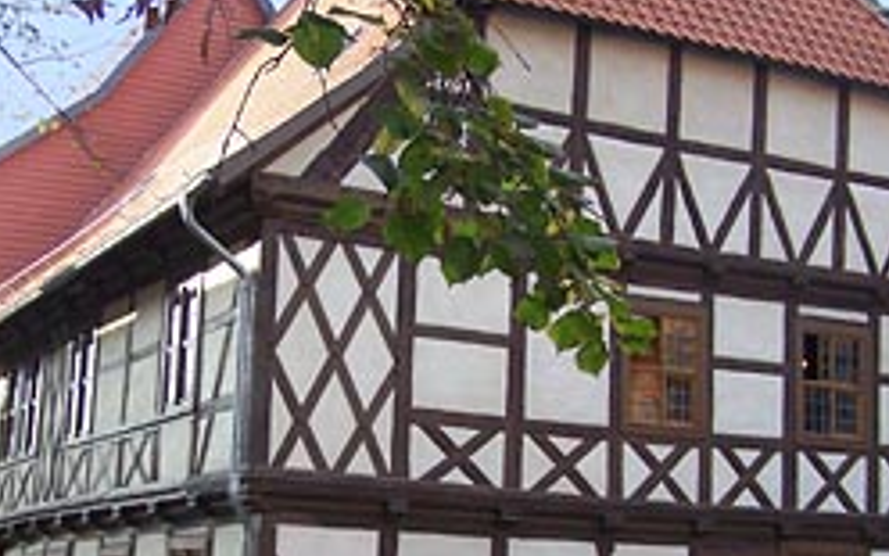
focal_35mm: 69
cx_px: 346
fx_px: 1672
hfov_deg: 29.7
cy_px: 396
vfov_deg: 18.8
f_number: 2.8
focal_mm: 6.3
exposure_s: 1/160
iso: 64
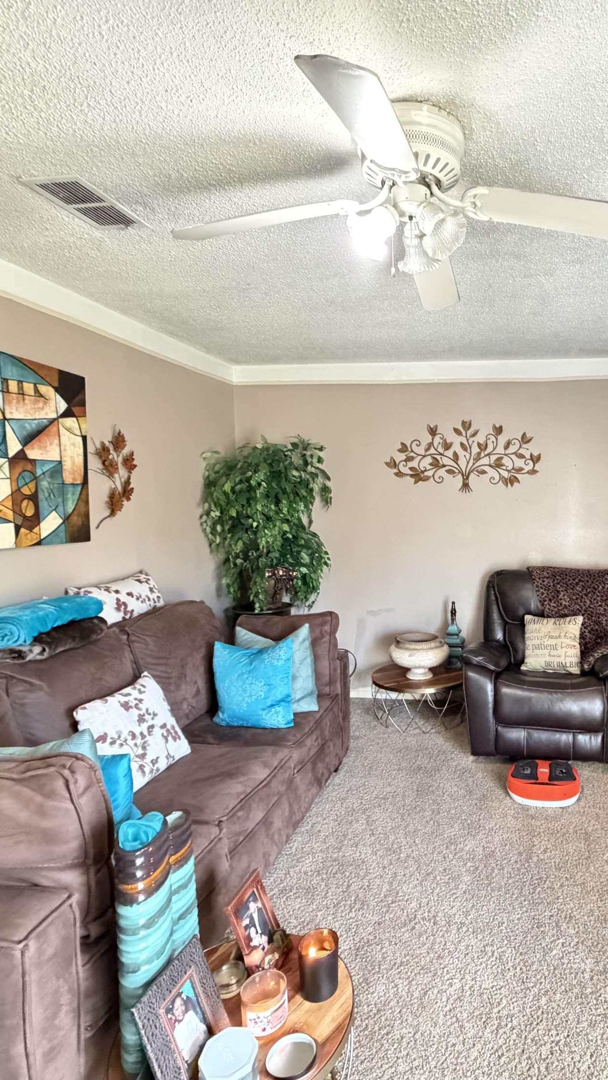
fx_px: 602
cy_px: 550
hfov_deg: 50.7
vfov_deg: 83.8
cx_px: 476
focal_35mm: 21
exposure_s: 1/40
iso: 1250
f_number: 2.2
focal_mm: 2.22
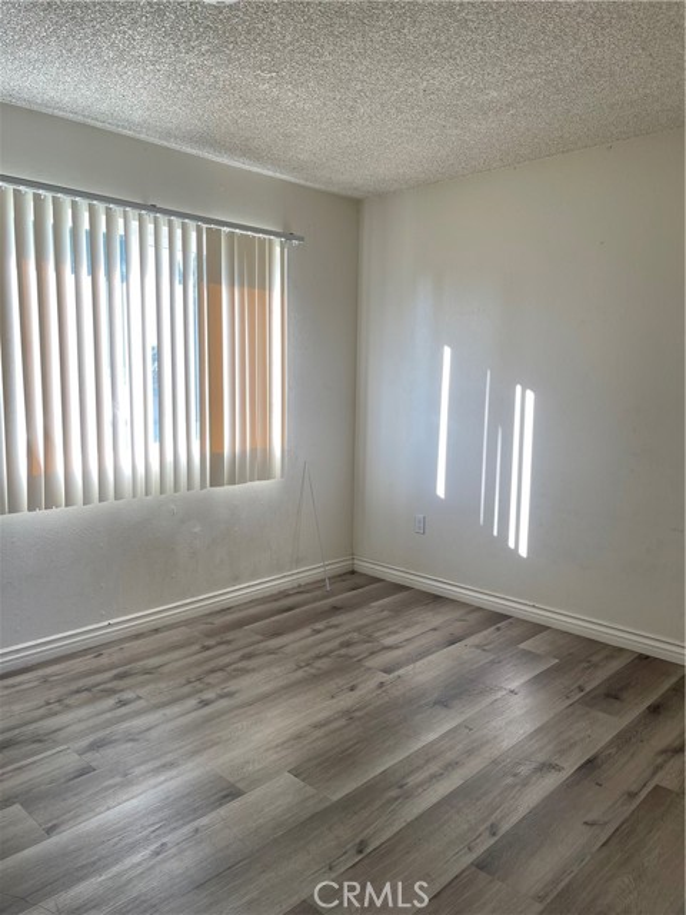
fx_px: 661
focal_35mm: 25
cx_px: 343
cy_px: 458
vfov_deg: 69.4
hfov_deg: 54.9
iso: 64
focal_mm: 5.1
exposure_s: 1/120
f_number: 1.6
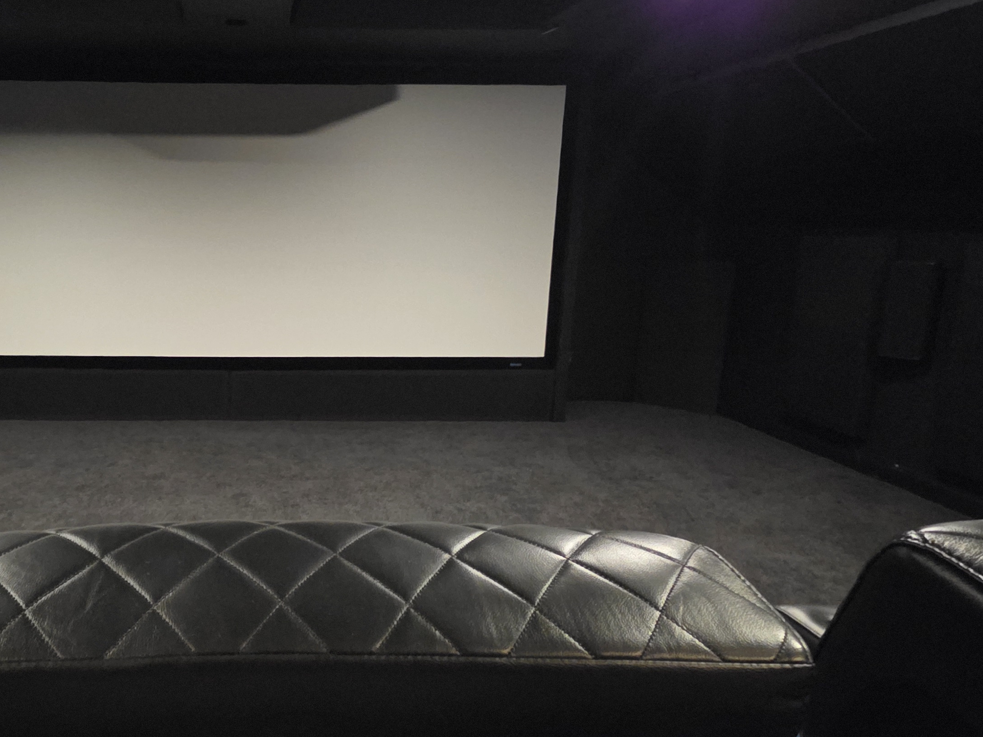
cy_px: 352
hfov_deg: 66.8
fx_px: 681
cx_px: 238
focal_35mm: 24
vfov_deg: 56.8
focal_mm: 2.2
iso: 2000
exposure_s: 1/25
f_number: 1.9
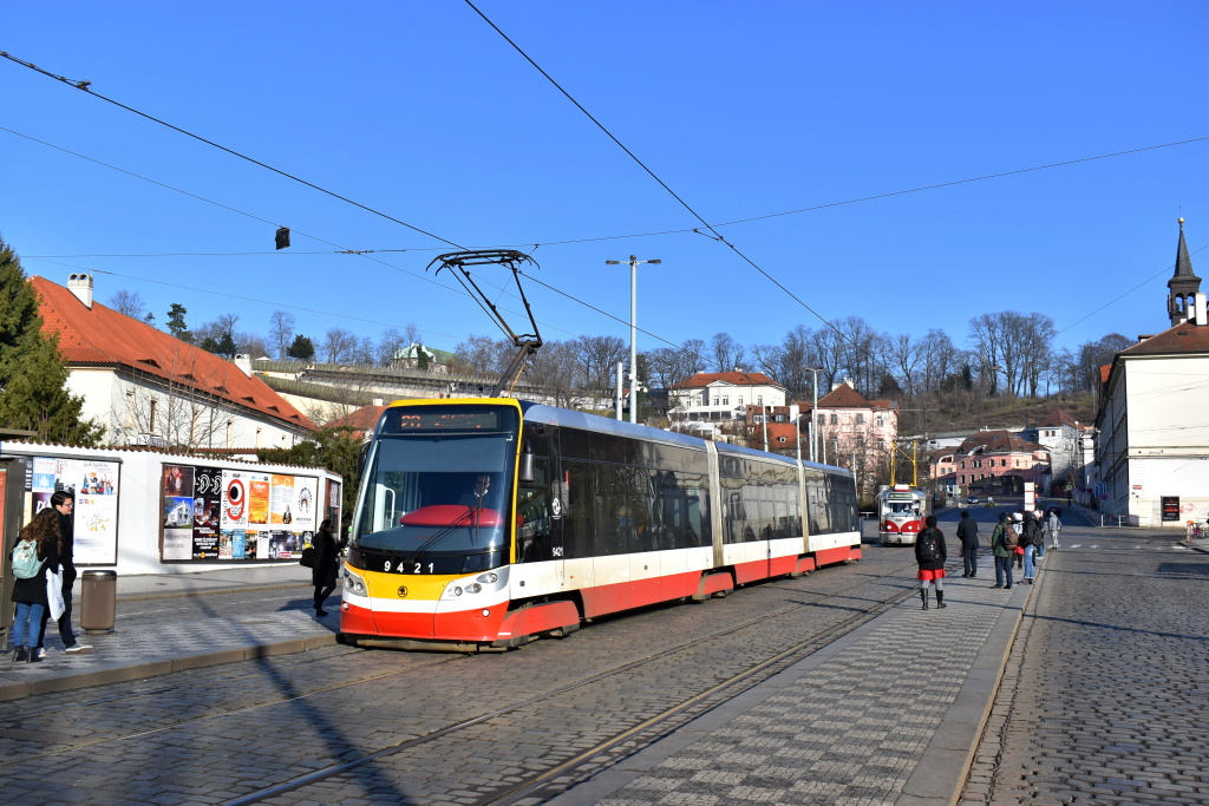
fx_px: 1159
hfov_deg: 55.1
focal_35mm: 34
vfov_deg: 38.4
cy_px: 403
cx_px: 604
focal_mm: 23
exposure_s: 1/1000
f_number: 7.1
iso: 320
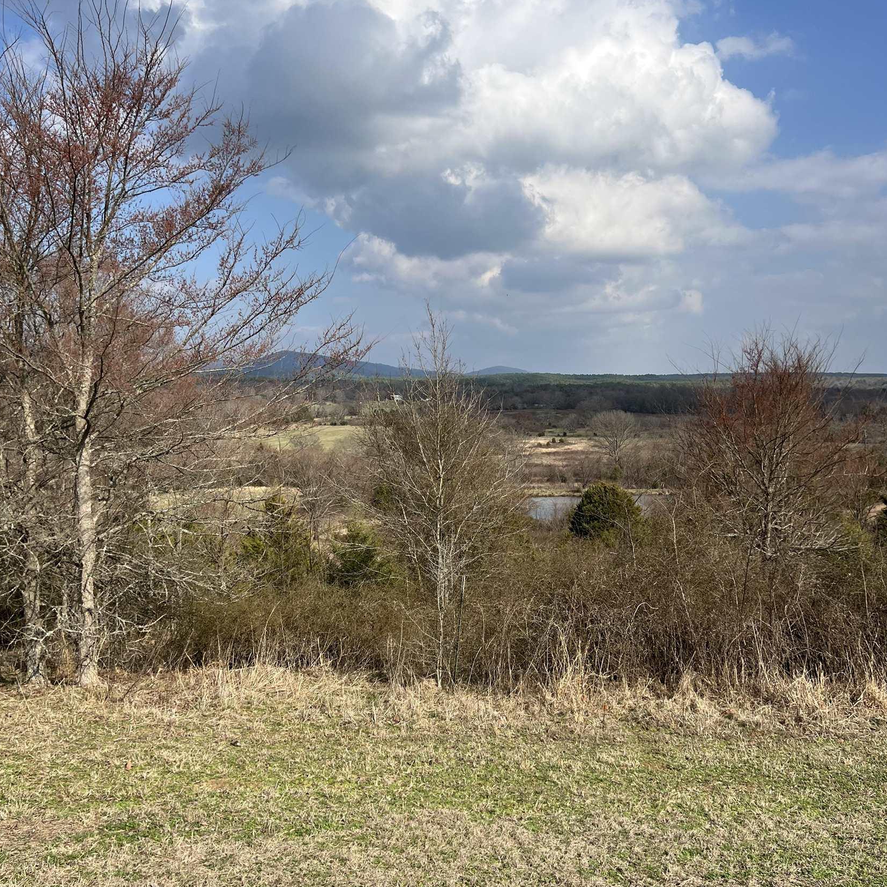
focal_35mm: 32
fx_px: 928
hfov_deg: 51.1
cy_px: 469
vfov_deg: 51.1
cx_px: 429
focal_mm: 5.7
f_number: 1.5
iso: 50
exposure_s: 1/5587
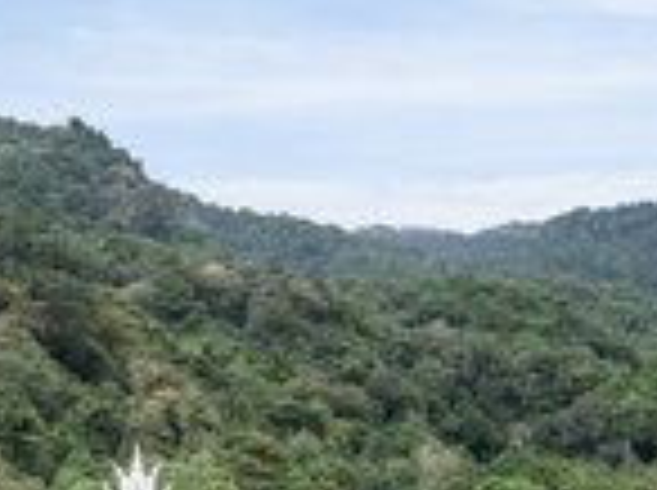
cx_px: 112
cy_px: 656
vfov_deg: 17.3
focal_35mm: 79
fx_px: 1497
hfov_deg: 24.3
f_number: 3.5
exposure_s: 1/250
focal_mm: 30
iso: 800
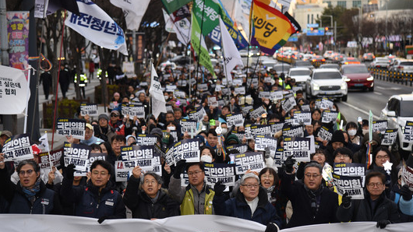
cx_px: 207
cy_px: 146
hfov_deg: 20.9
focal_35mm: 102
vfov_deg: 11.9
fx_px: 1117
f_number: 4
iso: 250
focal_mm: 86
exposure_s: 1/125
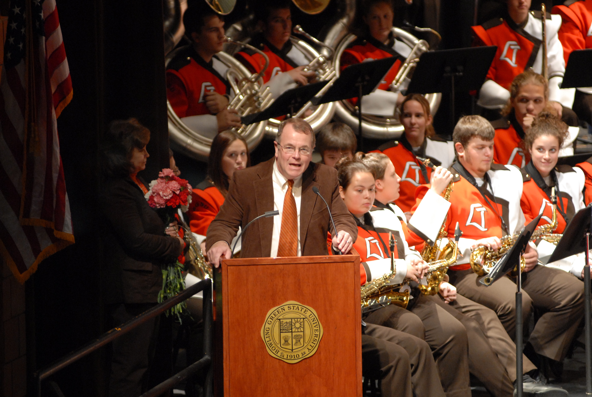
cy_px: 198
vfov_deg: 4.6
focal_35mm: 300
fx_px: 4939
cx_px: 296
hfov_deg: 6.9
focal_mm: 200
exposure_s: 1/30
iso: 800
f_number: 2.8
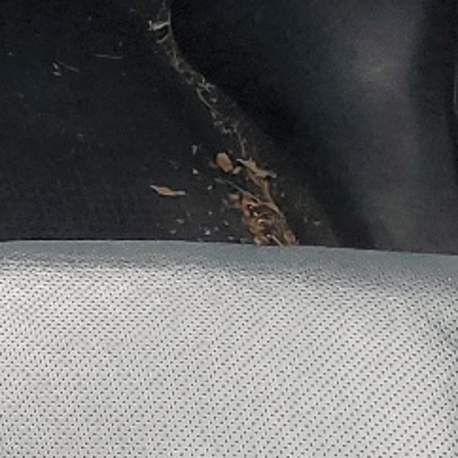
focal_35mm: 152
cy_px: 61
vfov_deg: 11.4
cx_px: -721
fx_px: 2275
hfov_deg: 9.8
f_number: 1.5
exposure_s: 1/120
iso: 73
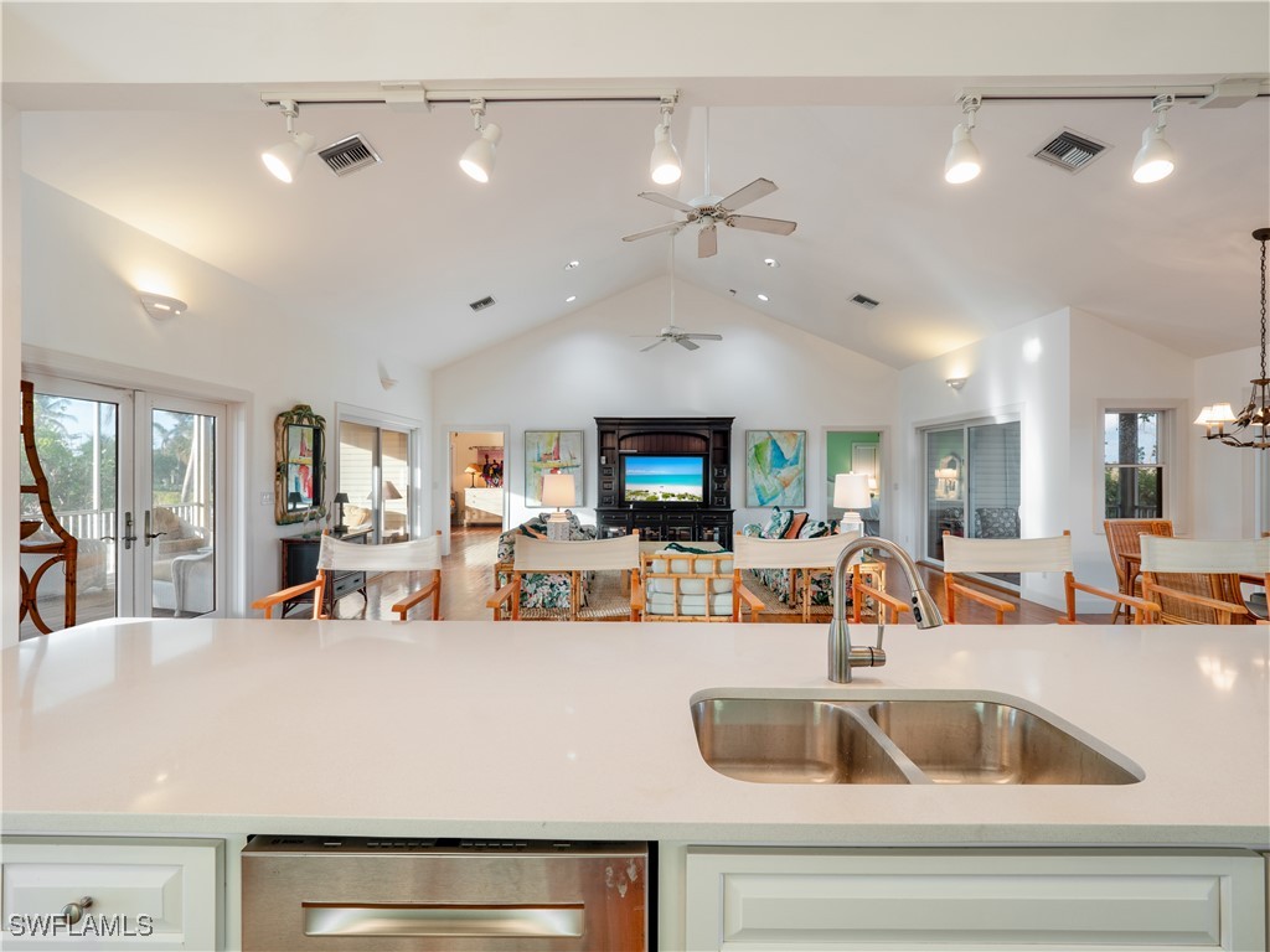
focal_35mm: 14
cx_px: 635
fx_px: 514
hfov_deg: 102.1
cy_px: 476
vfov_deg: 85.7
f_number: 7.1
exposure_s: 1/3
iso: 200
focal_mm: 7
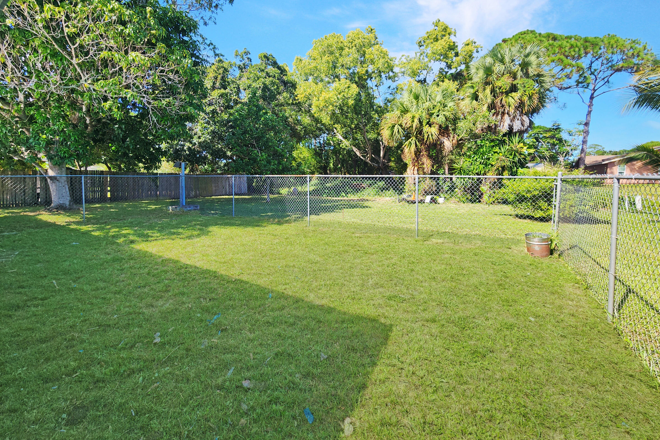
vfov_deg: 80.8
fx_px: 257
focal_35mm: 14
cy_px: 190
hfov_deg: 104.2
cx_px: 323
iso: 50
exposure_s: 1/616
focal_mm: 2.2
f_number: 2.2
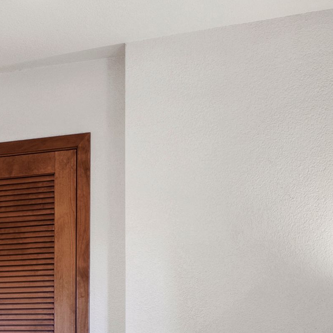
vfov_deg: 21.5
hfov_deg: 20.9
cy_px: 348
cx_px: -67
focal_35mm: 77
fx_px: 838
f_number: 8
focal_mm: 17
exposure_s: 1.3
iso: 160
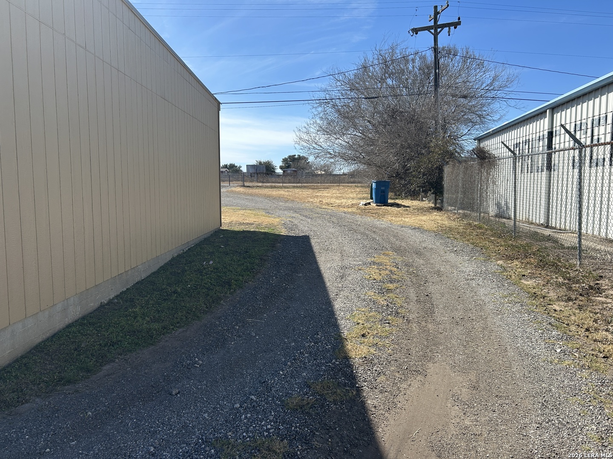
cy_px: 230
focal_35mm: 26
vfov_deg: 53.1
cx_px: 306
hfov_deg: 67.3
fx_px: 460
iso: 50
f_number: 1.5
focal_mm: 5.7
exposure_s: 1/3704
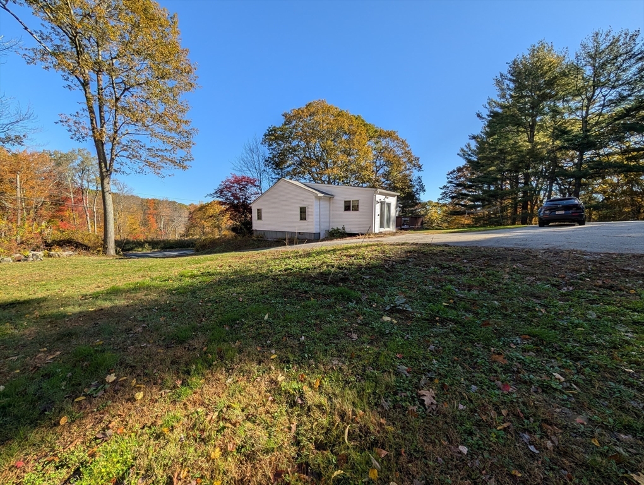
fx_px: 224
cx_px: 322
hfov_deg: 110.5
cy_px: 242
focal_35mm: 12
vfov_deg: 94.6
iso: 54
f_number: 1.7
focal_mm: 2.02
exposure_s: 1/2092
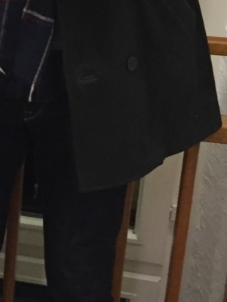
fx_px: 961
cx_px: -184
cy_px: 79
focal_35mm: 110
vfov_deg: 17.8
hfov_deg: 12.3
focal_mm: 4.15
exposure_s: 1/33
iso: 320
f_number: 2.2
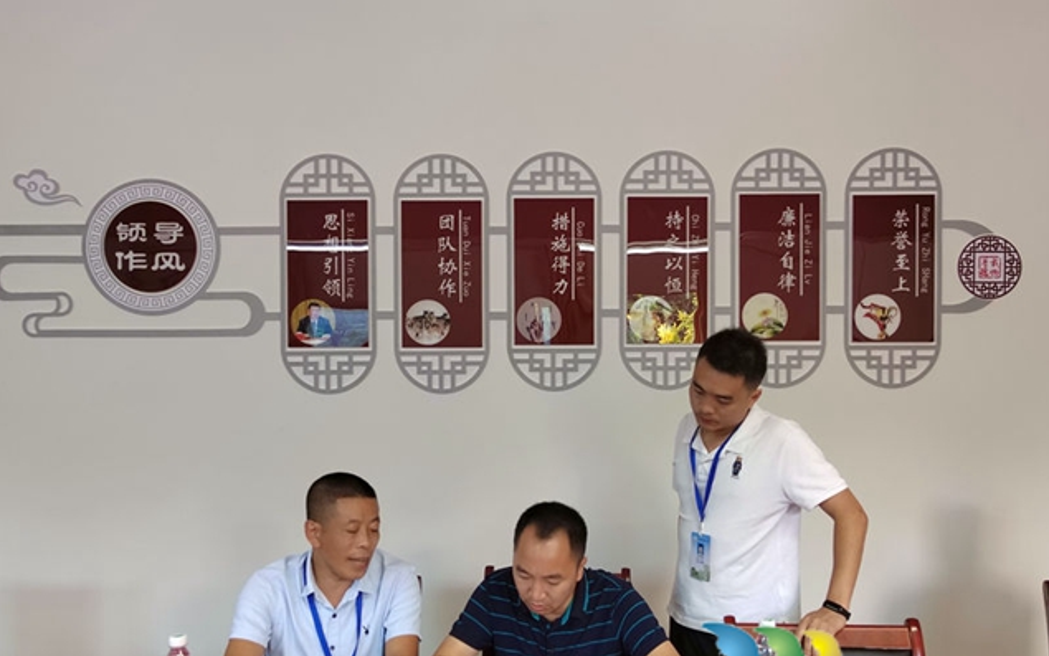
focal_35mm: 31
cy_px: 387
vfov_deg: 40.5
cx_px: 527
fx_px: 886
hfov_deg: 61.2
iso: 1397
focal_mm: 5.52
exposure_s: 1/50
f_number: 1.9
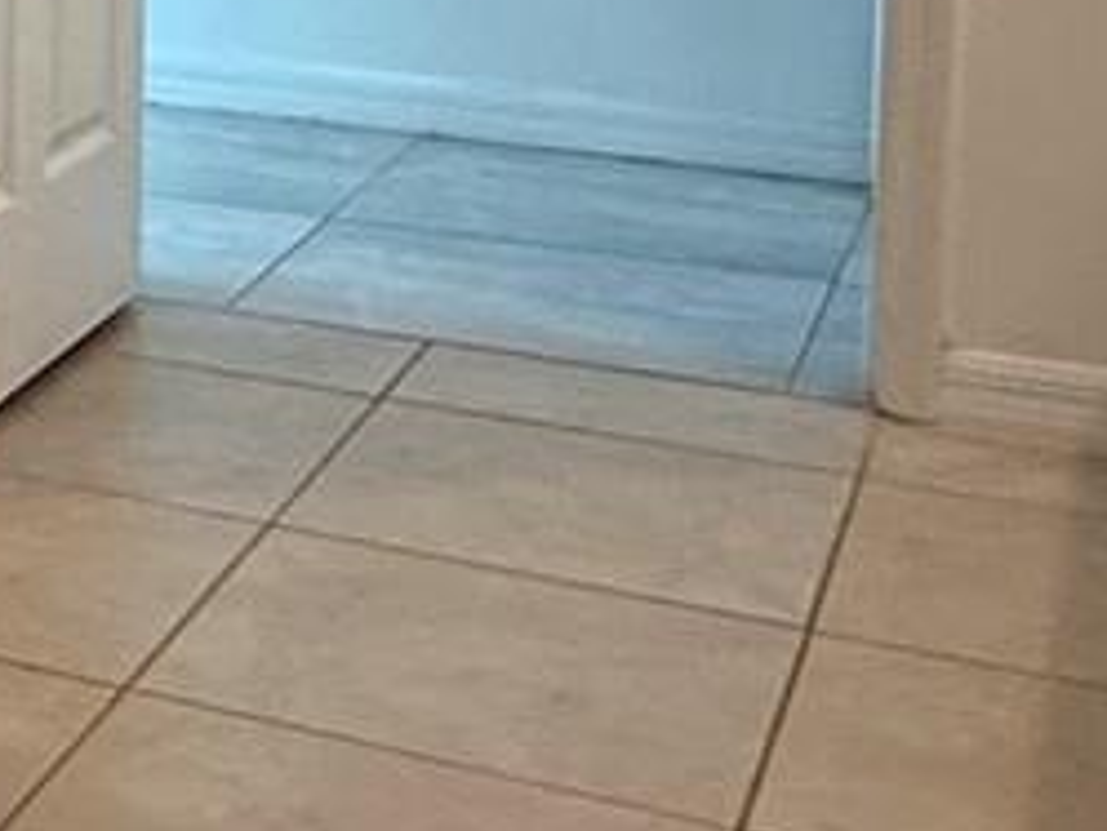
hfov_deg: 17.8
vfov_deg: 15.6
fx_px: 2880
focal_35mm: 90
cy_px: -249
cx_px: -845
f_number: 2.2
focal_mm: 2.22
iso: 250
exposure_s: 1/120
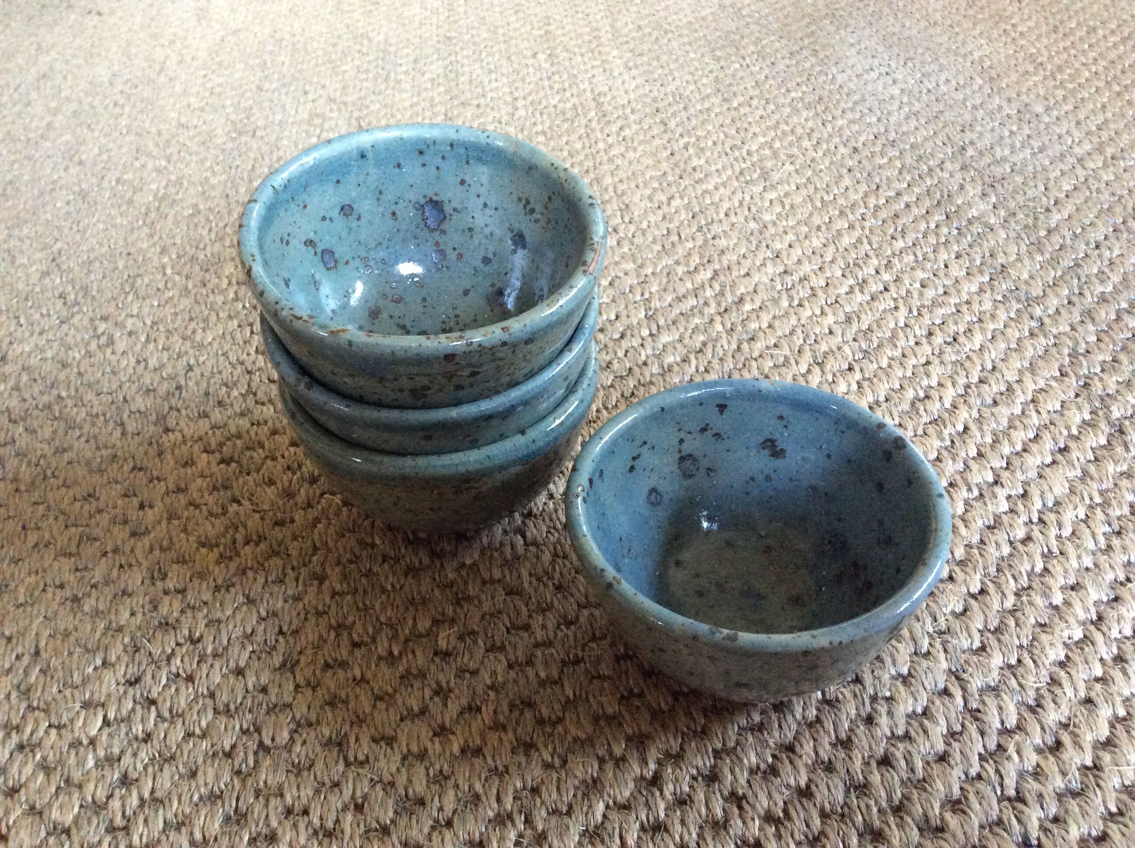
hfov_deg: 56.9
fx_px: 1048
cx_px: 568
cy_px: 424
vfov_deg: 44.1
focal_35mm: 32
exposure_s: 1/17
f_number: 2.4
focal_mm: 3.3
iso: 320
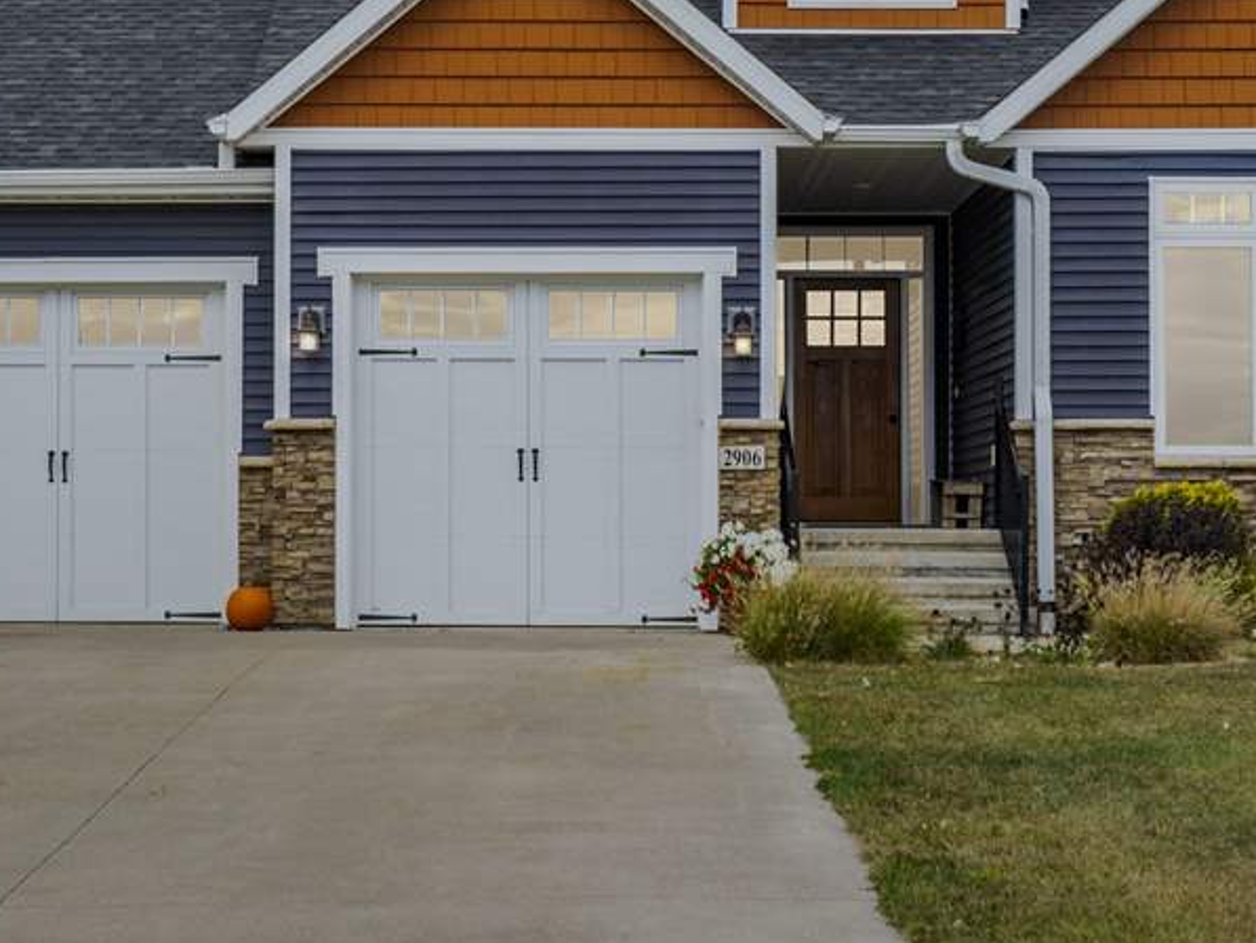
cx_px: 549
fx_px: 2468
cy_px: 117
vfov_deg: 21.2
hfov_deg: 28.5
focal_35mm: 68
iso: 400
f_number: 9
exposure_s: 1/500
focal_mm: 33
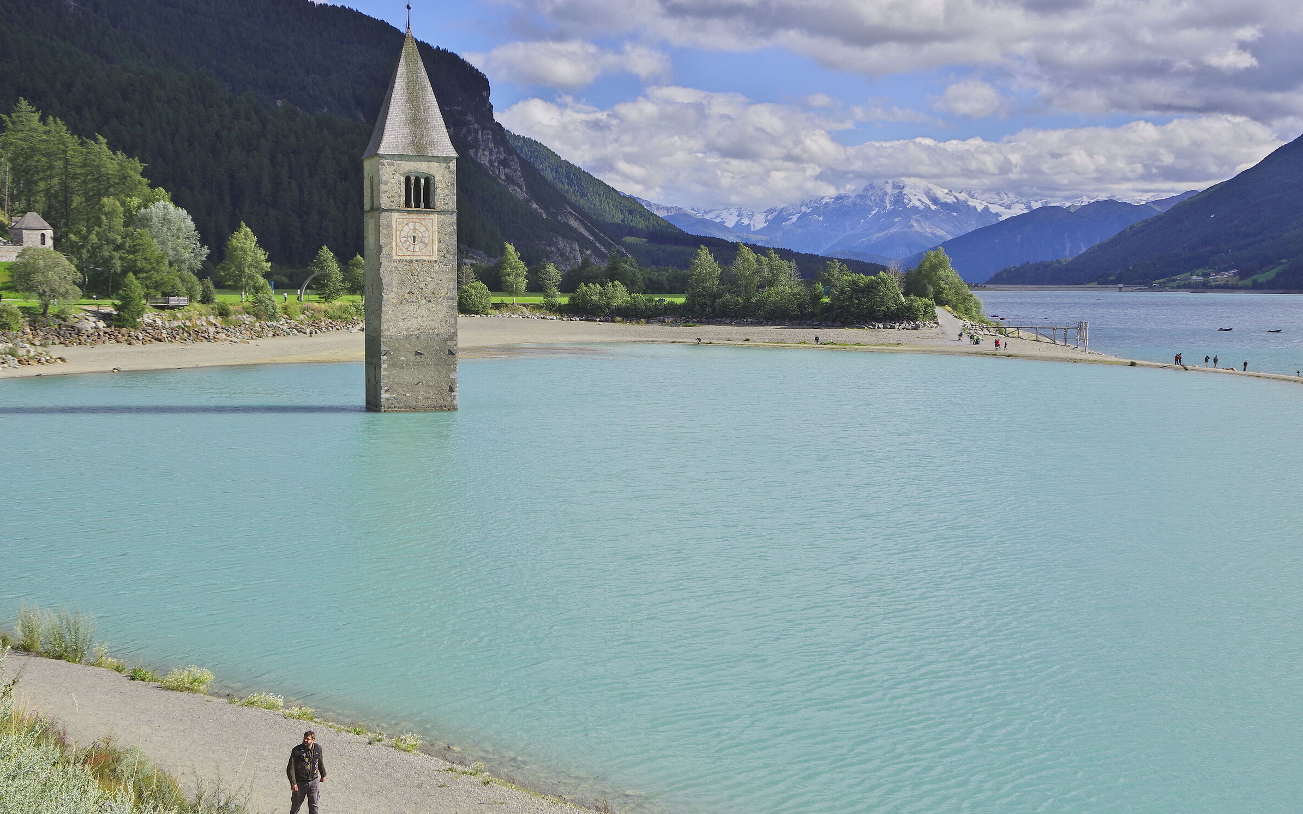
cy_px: 400
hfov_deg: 46.2
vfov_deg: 29.9
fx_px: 1527
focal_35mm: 43
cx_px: 652
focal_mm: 28
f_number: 8
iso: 100
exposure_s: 1/200
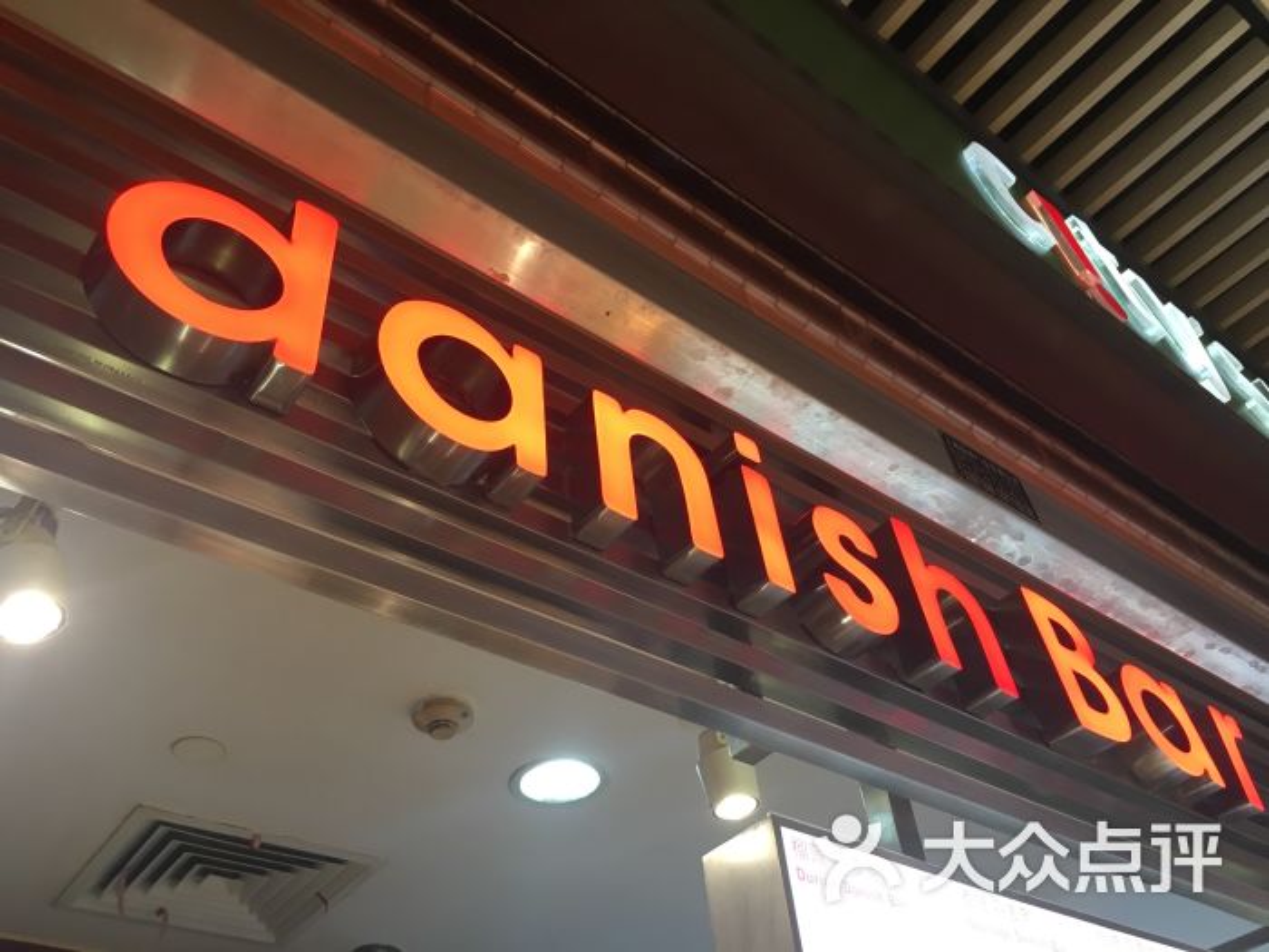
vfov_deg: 48.2
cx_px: 634
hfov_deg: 61.7
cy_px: 476
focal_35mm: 29
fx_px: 1063
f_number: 2.2
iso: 100
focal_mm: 4.15
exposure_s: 1/33
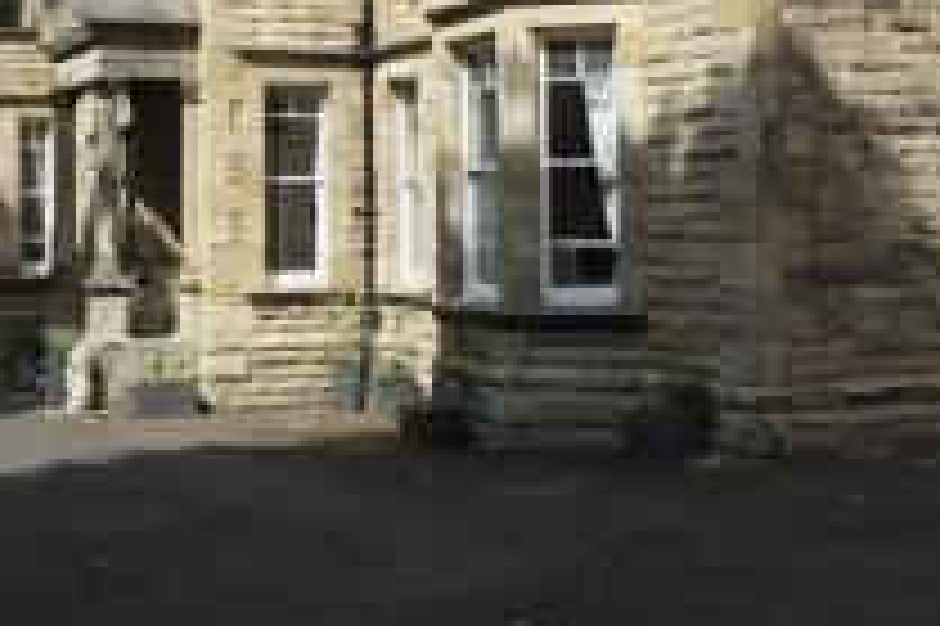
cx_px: 468
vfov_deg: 20.1
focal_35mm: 67
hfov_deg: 30.1
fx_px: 1748
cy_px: 160
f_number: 11
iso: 800
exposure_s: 1/420
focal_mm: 23
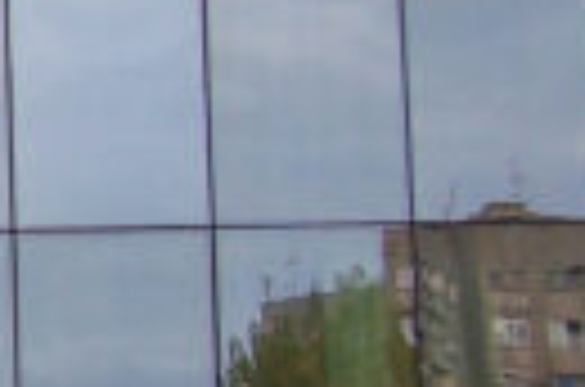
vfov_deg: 5.8
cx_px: -828
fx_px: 3793
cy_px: 225
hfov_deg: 8.1
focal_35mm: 234
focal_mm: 6.3
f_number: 2.8
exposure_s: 1/80
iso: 80
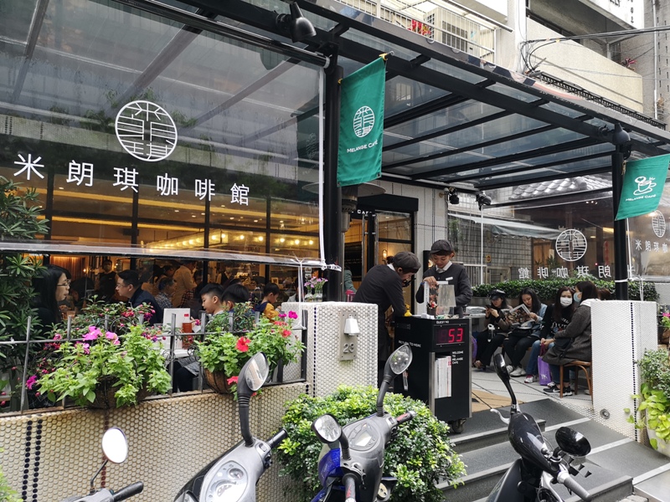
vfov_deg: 51.4
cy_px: 251
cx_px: 335
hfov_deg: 65.3
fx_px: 523
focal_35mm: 27
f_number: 1.8
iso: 64
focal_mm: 3.95
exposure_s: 1/100
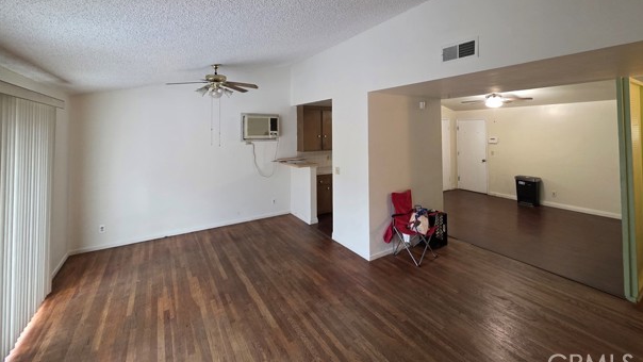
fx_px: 256
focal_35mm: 15
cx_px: 339
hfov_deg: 102.9
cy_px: 124
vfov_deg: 68.8
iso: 400
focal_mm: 2.2
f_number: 1.9
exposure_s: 1/60
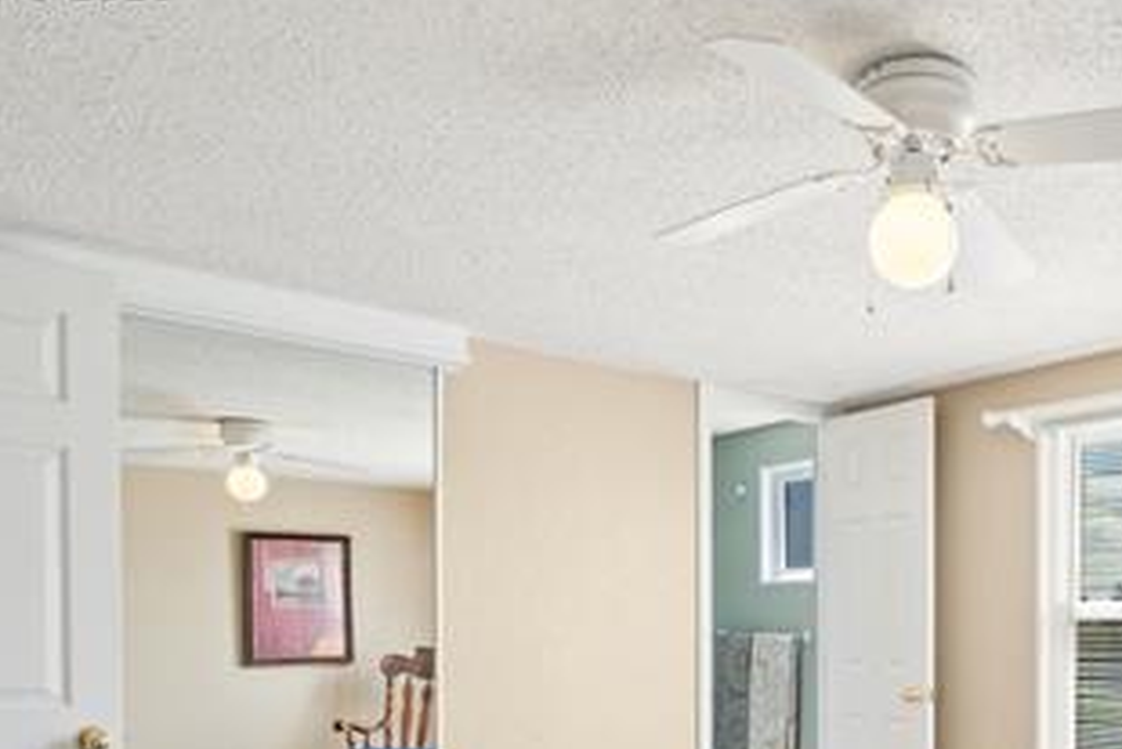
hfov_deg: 53.6
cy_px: 644
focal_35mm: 33
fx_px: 1029
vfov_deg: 37.9
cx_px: 890
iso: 100
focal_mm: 16
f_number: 5.6
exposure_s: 1/6
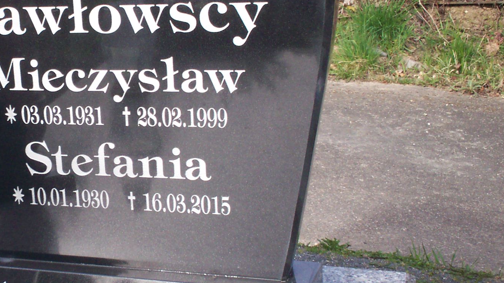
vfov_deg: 15.9
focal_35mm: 76
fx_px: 1016
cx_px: 73
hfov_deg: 27.1
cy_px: 125
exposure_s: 1/233
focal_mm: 6
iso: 100
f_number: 4.5
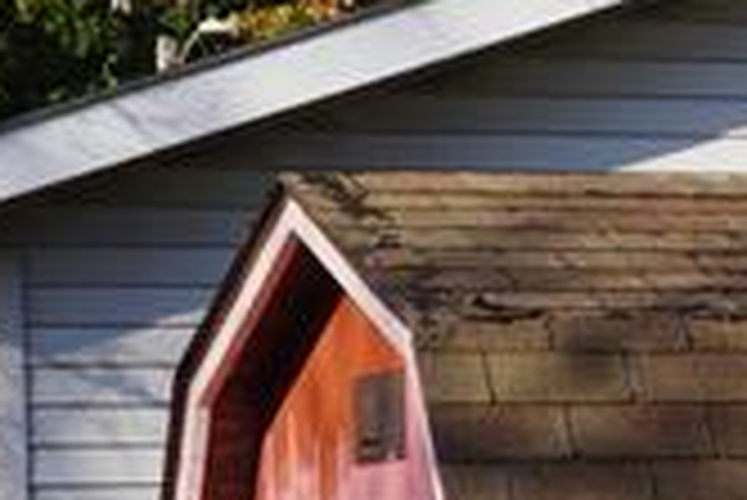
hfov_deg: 6.8
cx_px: 1701
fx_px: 5999
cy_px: 507
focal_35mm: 289
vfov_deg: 4.8
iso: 100
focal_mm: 25
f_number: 5
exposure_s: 1/640
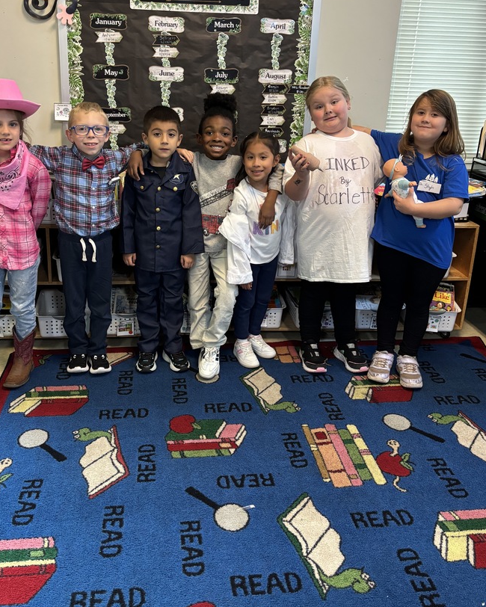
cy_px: 246
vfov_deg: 55.3
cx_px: 211
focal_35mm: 32
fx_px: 575
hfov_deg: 45.7
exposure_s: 1/60
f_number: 1.6
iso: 400
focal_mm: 5.96
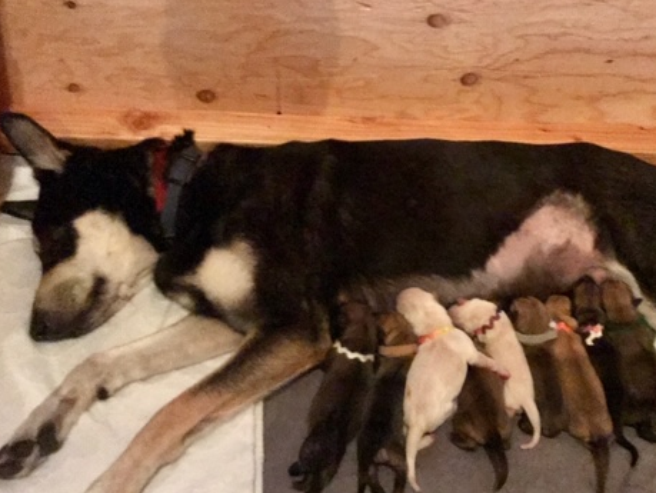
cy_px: 220
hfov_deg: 47.5
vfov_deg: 36.8
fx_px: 740
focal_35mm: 39
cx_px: 402
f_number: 1.8
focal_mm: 3.99
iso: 1000
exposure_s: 1/15
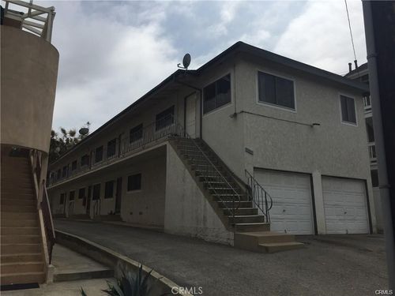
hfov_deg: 61.7
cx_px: 198
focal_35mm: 29
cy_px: 148
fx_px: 331
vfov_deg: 48.2
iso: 32
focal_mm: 4.15
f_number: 2.2
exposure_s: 1/6623
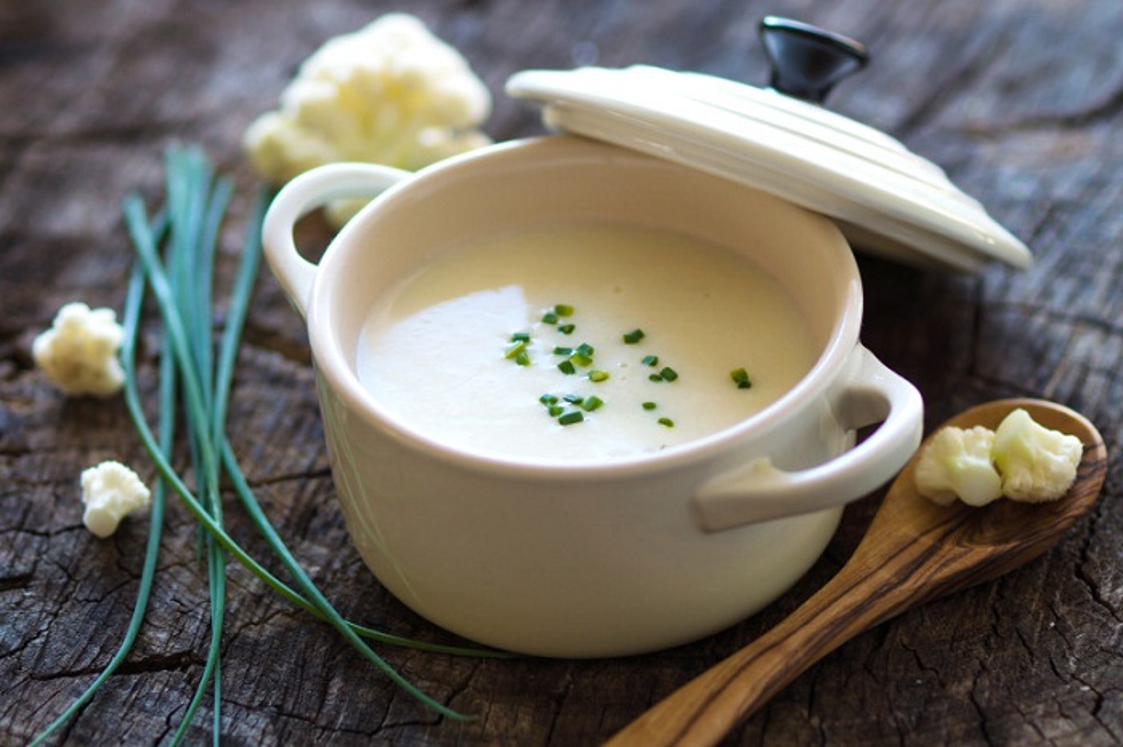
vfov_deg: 9.1
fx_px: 4677
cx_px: 562
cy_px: 374
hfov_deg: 13.7
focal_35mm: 150
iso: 100
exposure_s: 1/50
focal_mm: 100
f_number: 2.8
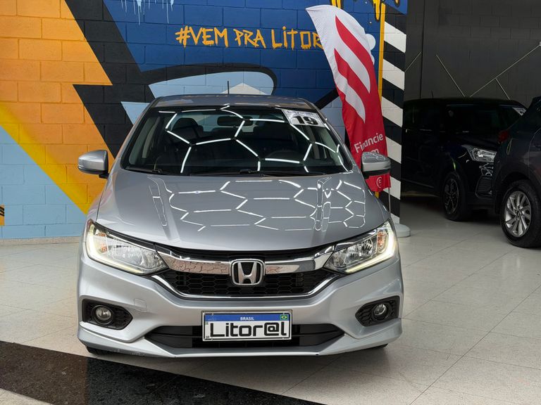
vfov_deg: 30.3
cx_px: 270
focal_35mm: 48
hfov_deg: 39.7
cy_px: 202
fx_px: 750
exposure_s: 1/165
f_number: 1.78
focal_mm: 6.76
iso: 64
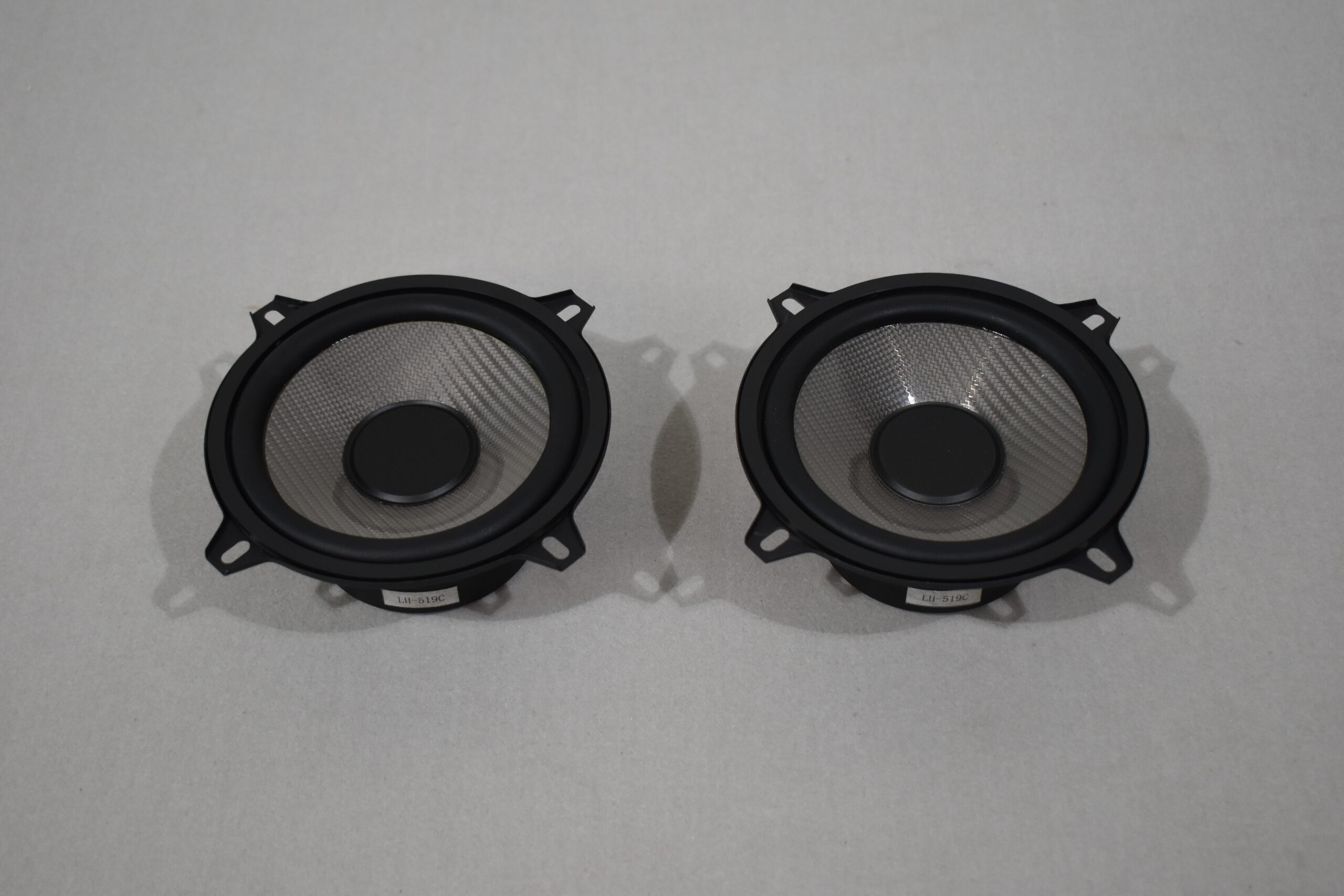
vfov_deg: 25.1
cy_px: 448
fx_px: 2016
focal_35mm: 54
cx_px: 672
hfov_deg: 36.9
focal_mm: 36
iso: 720
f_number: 4.8
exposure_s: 1/250
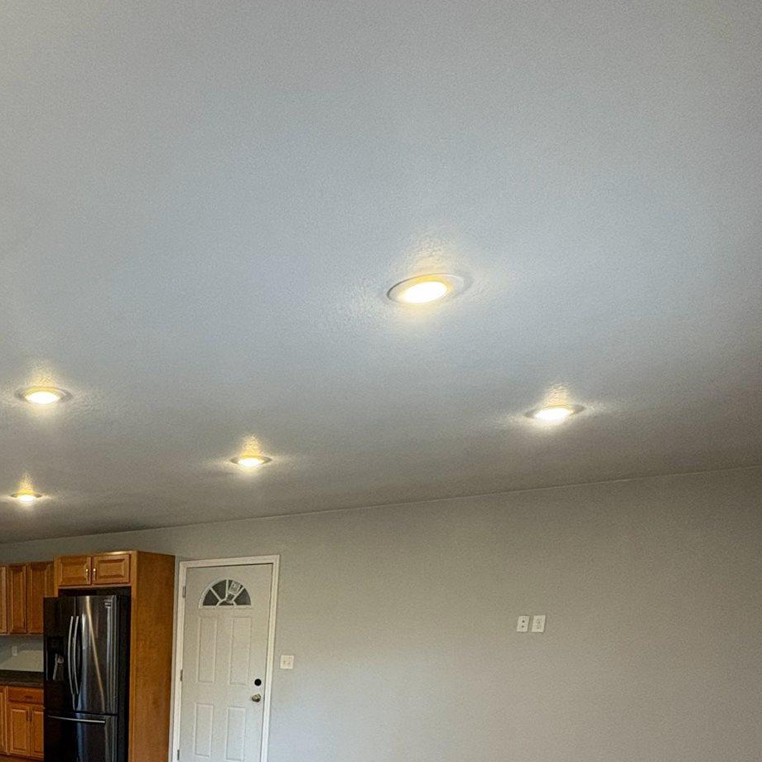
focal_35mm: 31
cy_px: 801
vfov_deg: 43.2
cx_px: 79
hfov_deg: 47.3
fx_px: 772
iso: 320
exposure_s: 1/60
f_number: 2.2
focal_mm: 2.22
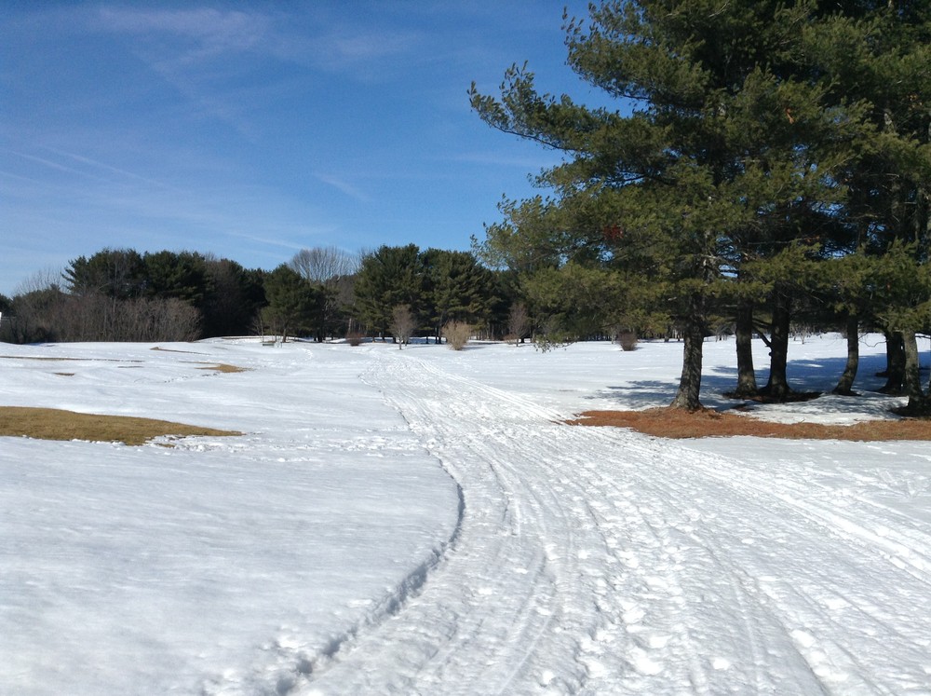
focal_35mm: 33
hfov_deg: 55.4
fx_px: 886
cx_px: 466
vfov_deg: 42.8
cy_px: 348
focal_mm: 3.3
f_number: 2.4
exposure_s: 1/2070
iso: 25
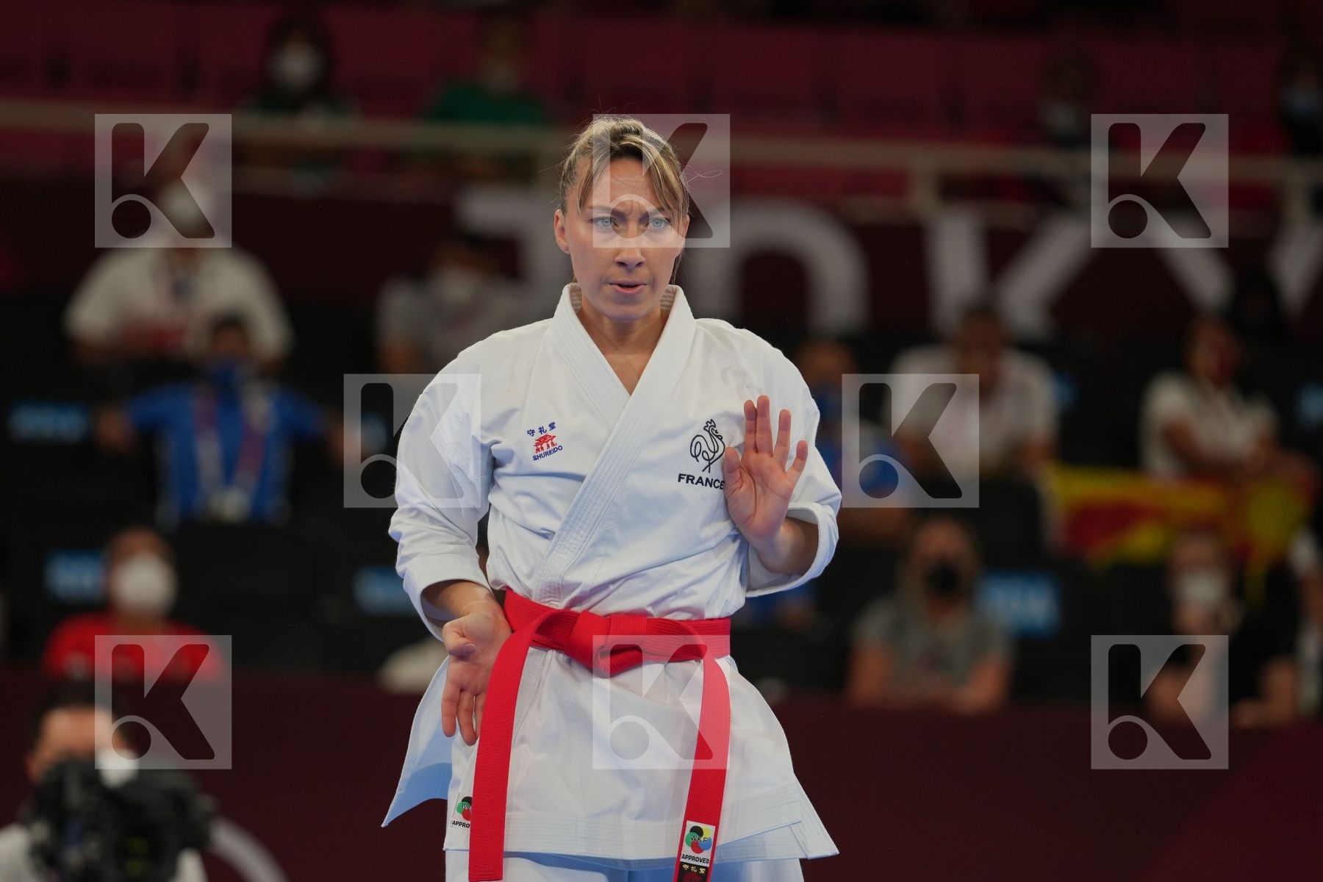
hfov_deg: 6.9
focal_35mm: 300
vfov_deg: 4.6
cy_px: 441
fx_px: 11024
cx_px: 662
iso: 200
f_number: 2.8
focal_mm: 200
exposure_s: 1/500
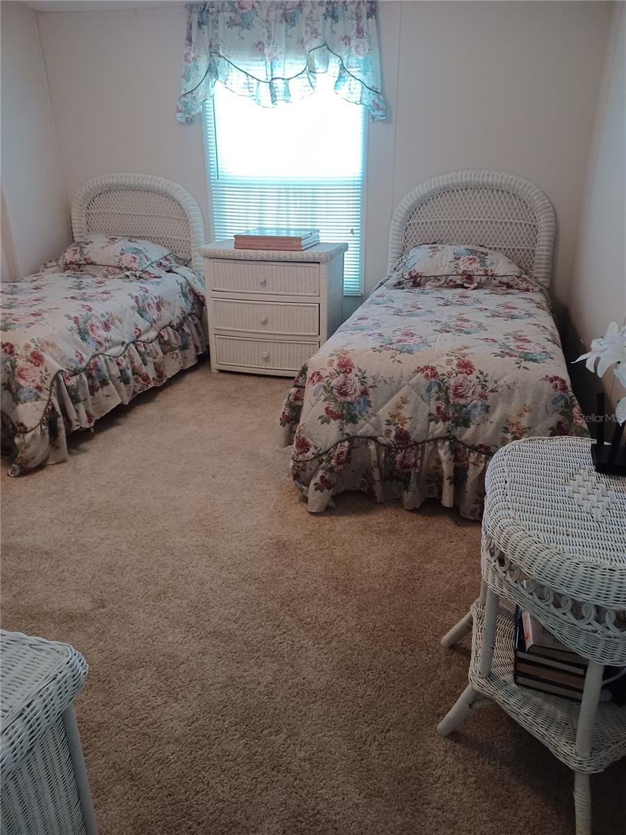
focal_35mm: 25
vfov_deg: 69.4
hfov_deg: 54.9
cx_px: 313
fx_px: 603
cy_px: 418
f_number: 1.8
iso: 320
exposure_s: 1/50
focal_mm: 4.6
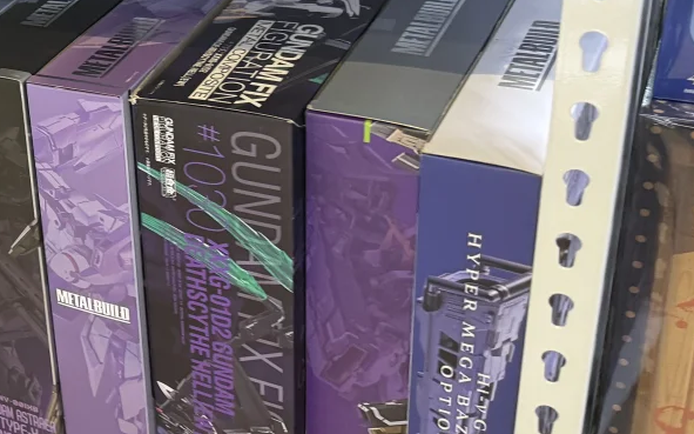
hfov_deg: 28.7
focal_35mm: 62
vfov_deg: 20.7
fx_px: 1172
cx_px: -135
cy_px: 85
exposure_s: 1/50
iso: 250
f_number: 1.78
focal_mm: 6.76
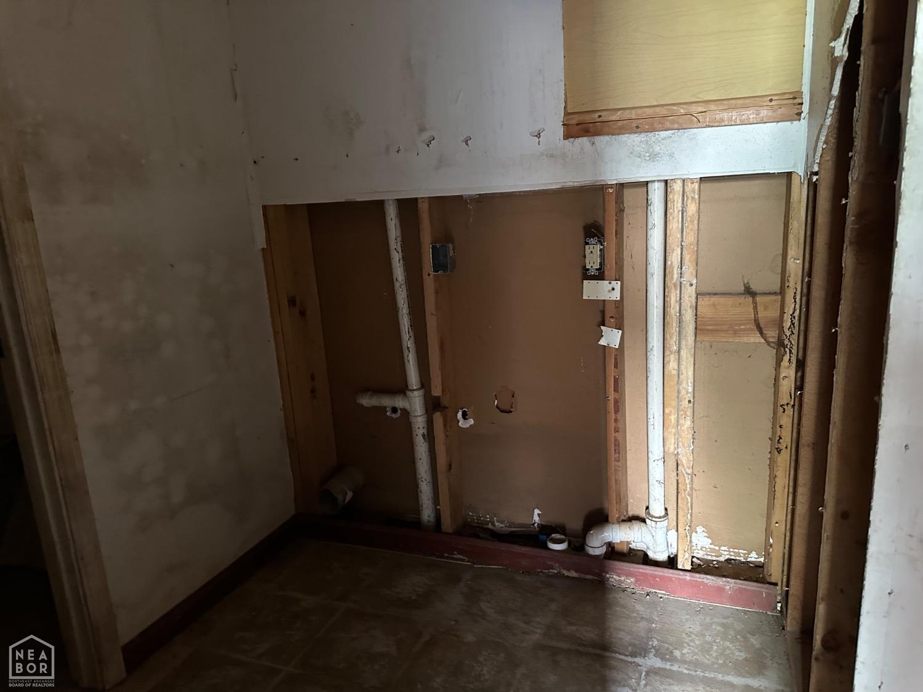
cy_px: 346
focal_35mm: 24
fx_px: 640
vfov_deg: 56.8
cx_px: 462
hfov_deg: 71.6
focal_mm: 6.86
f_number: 1.78
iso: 1000
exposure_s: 1/35
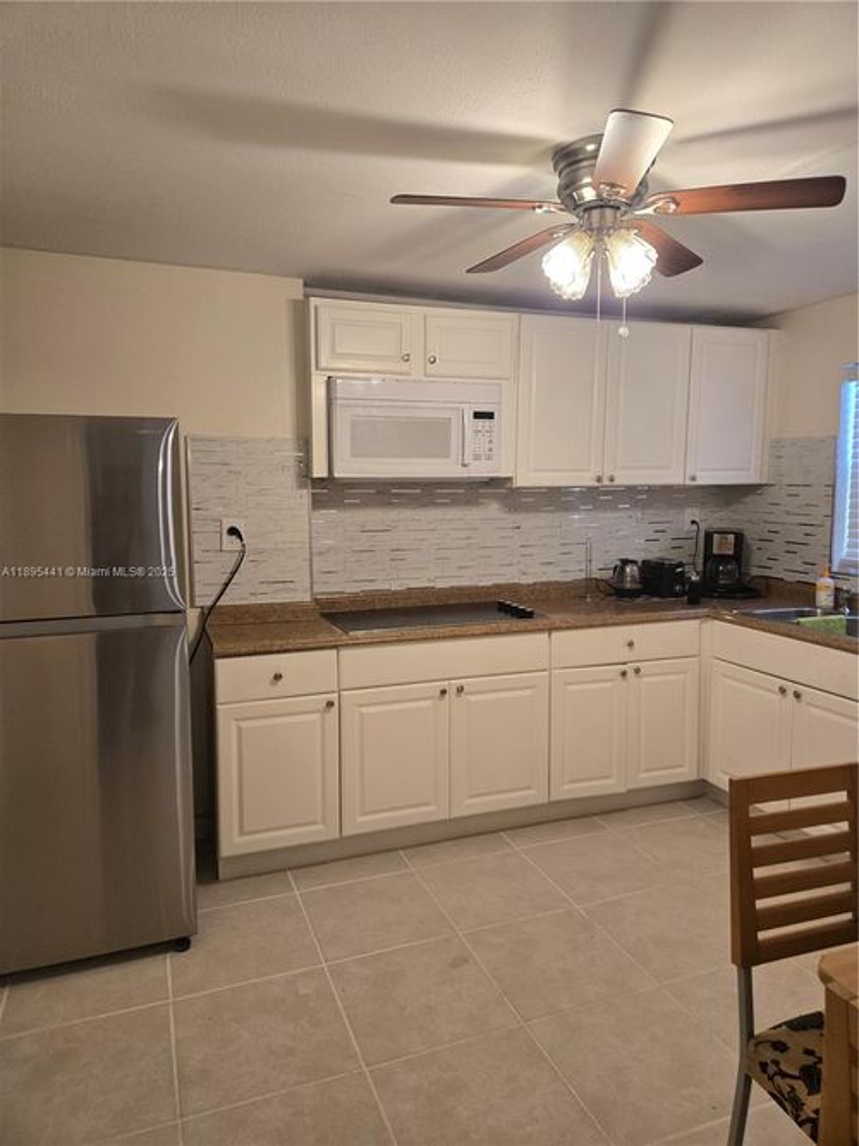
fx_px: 761
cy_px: 573
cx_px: 430
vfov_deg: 73.9
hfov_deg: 58.9
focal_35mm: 23
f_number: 1.8
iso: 160
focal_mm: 5.4
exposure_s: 1/120
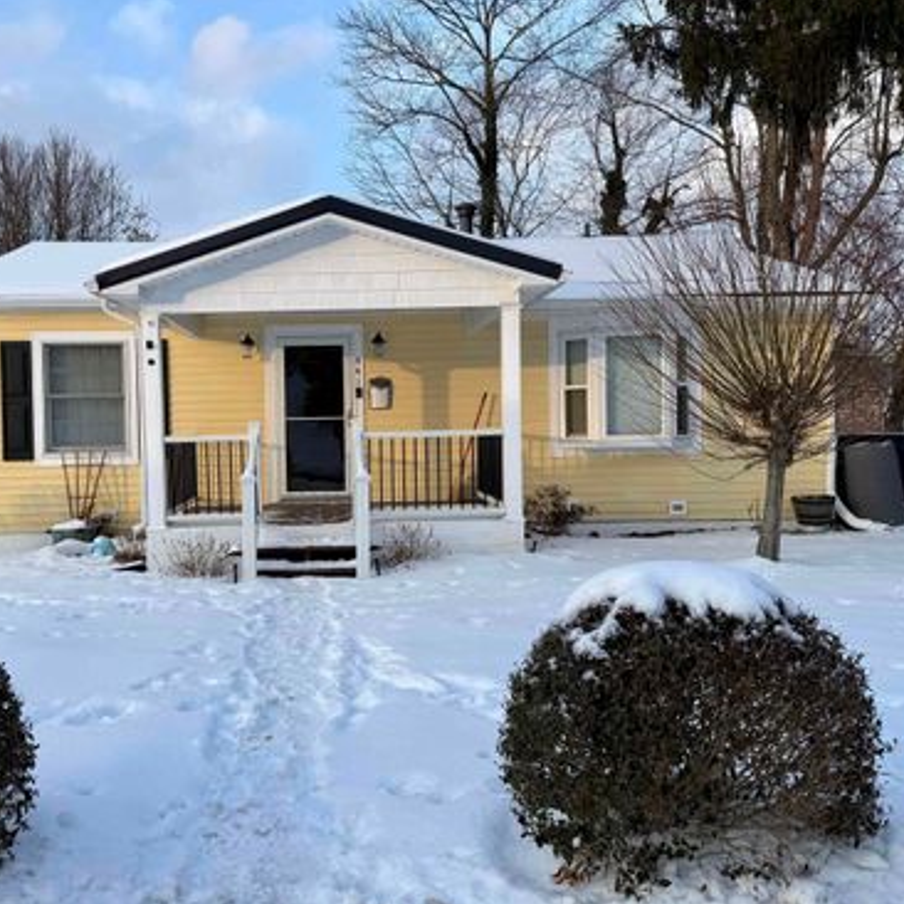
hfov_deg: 55.0
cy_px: 448
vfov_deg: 55.6
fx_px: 857
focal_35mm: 29
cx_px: 341
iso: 80
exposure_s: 1/1174
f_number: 1.78
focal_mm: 6.76
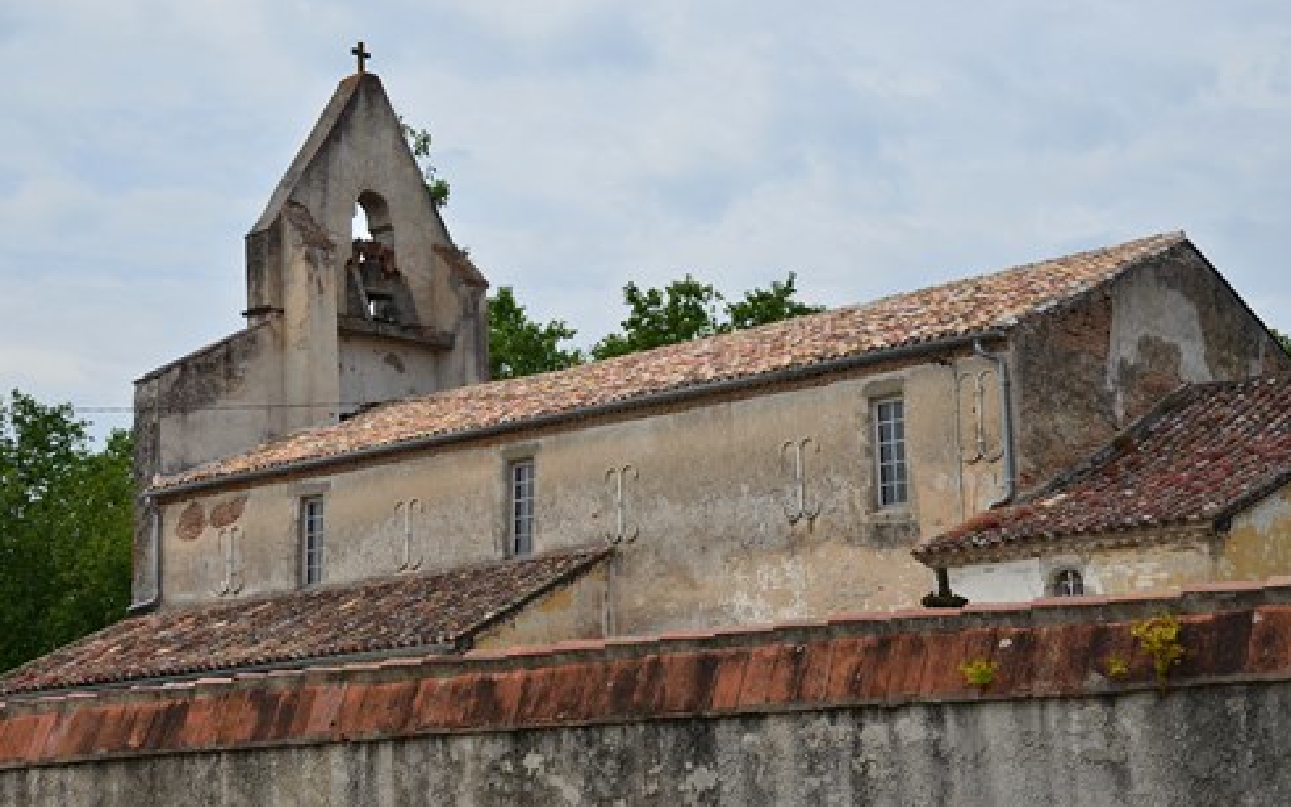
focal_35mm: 59
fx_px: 2076
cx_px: 652
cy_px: 427
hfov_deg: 34.5
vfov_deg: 22.0
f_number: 11
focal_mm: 38
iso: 200
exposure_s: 1/400
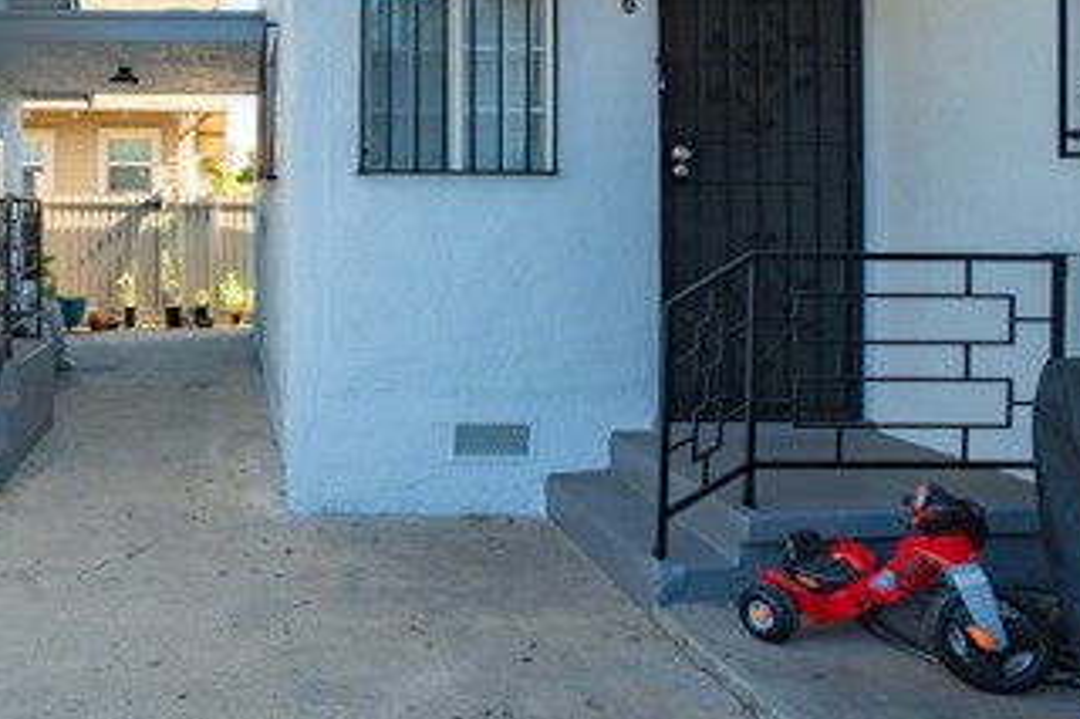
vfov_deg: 42.5
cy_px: 196
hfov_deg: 58.6
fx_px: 899
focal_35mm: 30
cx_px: 267
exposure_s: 1/100
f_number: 7.1
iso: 100
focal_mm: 10
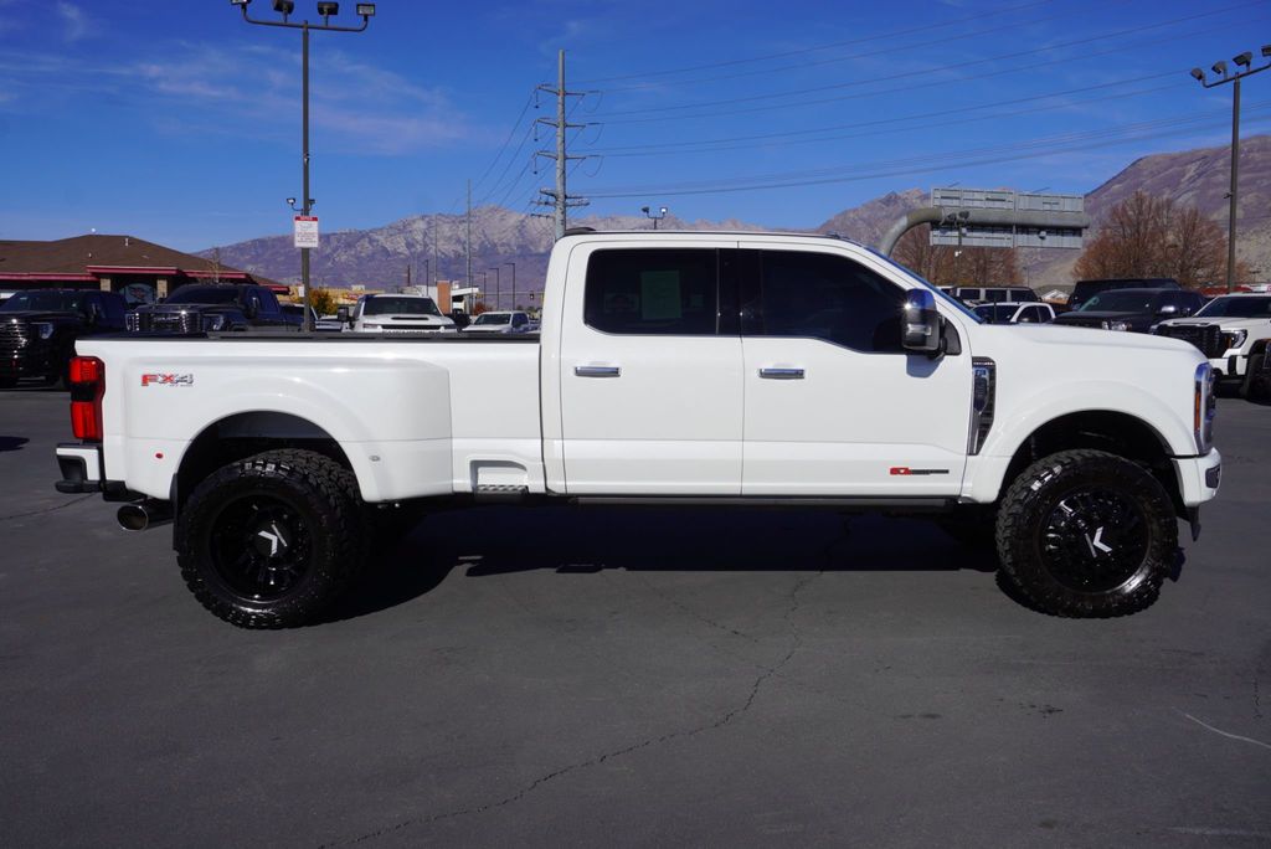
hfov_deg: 57.2
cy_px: 424
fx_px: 1166
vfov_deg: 40.0
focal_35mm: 33
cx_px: 636
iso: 100
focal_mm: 22
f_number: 10
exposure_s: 1/400
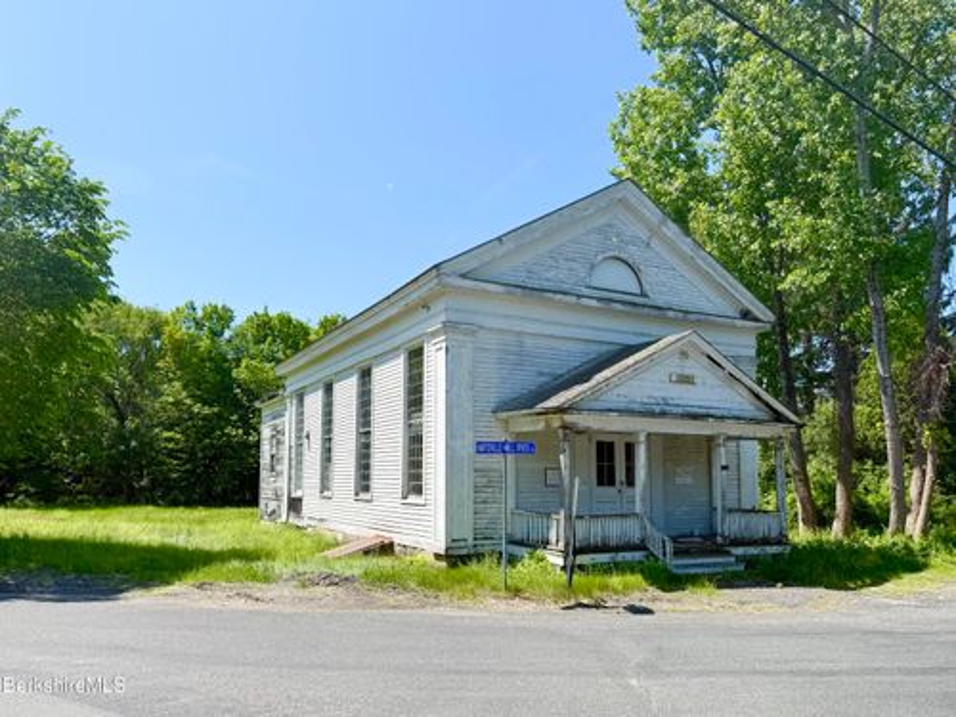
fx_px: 663
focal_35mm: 24
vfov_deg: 56.8
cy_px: 358
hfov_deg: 71.6
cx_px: 478
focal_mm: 6.76
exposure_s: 1/4167
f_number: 1.78
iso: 80
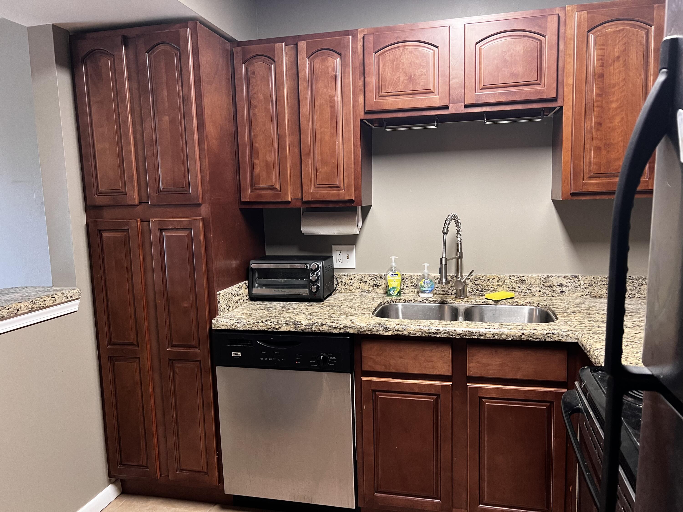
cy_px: 256
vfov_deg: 53.1
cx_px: 342
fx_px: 513
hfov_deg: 67.3
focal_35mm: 26
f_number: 1.5
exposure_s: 1/60
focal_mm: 5.7
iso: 200
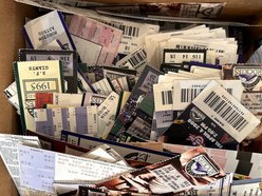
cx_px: 136
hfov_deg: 51.3
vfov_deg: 39.6
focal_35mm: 36
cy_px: 112
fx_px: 272
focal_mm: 5.7
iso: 80
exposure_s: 1/60
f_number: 1.5
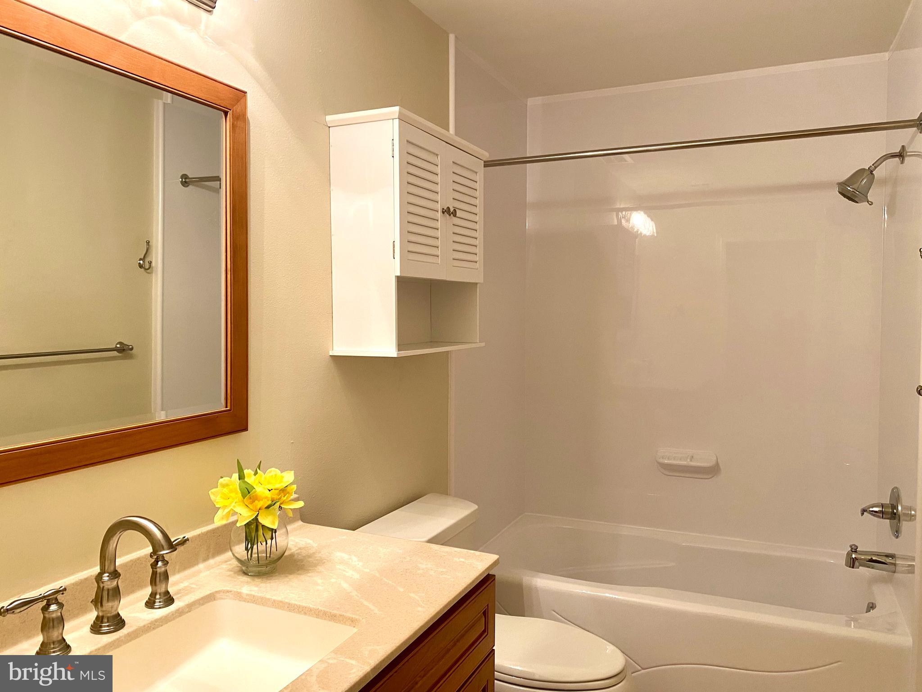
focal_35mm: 26
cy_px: 346
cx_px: 461
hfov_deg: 67.3
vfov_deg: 53.1
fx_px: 693
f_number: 1.8
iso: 125
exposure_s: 1/60
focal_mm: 4.25
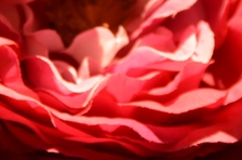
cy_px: 8
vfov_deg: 2.0
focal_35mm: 683
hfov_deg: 3.0
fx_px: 4578
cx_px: 113
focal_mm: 170
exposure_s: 1/30
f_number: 5.6
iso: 1600
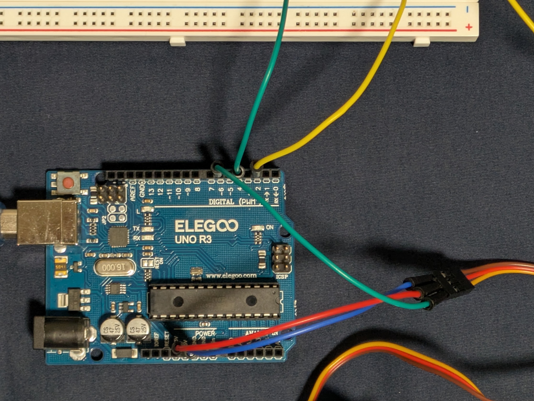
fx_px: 1636
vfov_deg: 14.0
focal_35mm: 106
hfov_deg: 18.5
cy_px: 190
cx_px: 247
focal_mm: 5.43
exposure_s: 1/30
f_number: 1.89
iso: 174
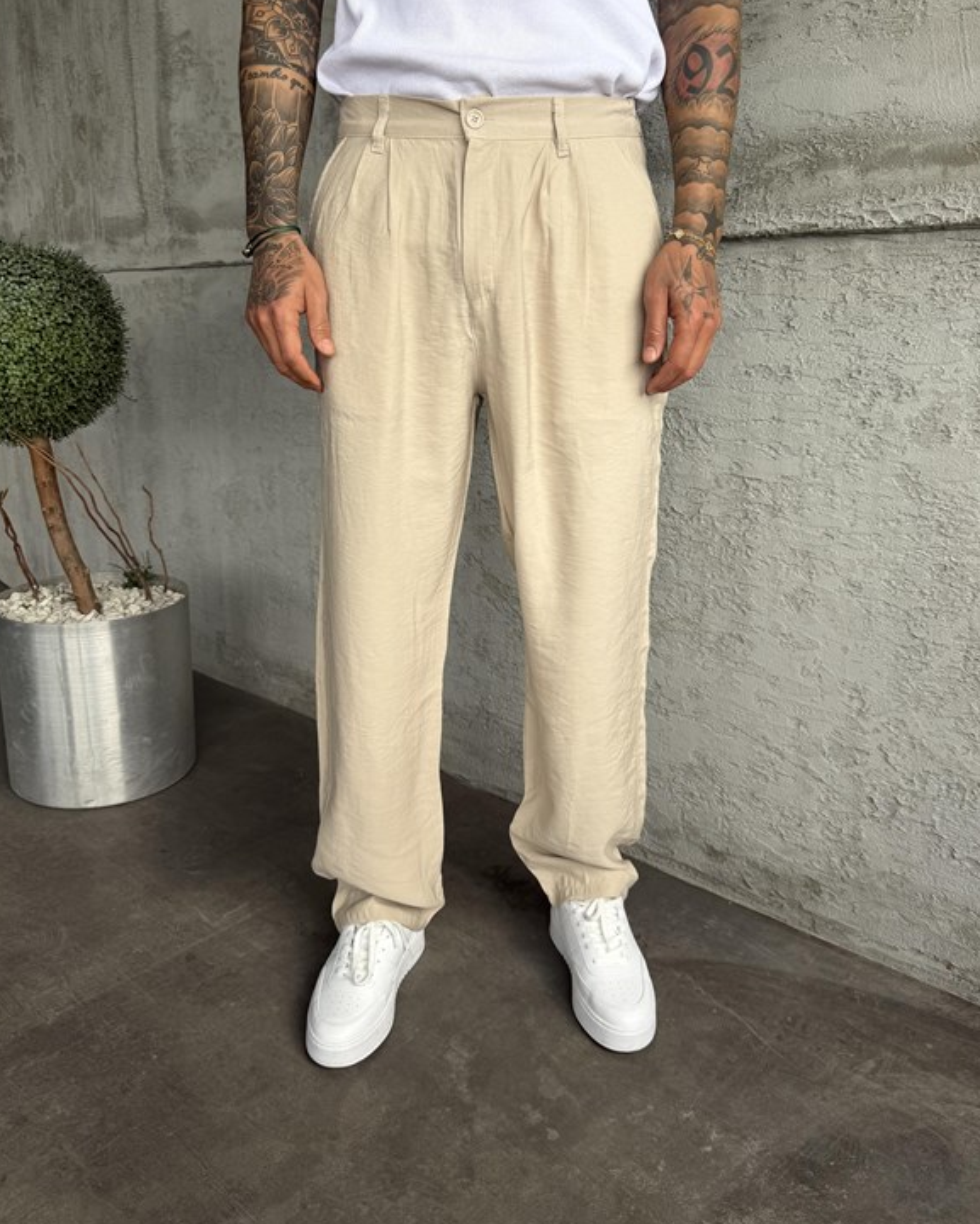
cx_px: 491
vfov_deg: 65.9
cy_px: 555
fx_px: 942
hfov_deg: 54.9
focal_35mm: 26
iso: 80
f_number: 1.78
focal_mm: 6.76
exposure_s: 1/772
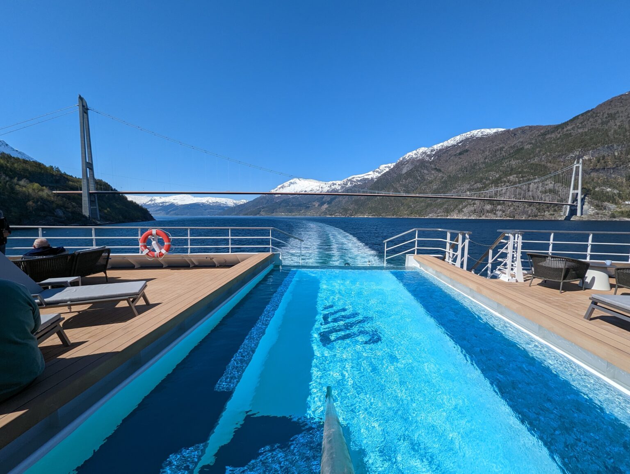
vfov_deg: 90.1
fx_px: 237
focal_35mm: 13
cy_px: 237
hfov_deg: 106.1
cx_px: 315
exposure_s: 1/2020
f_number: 2.2
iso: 43
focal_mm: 1.95
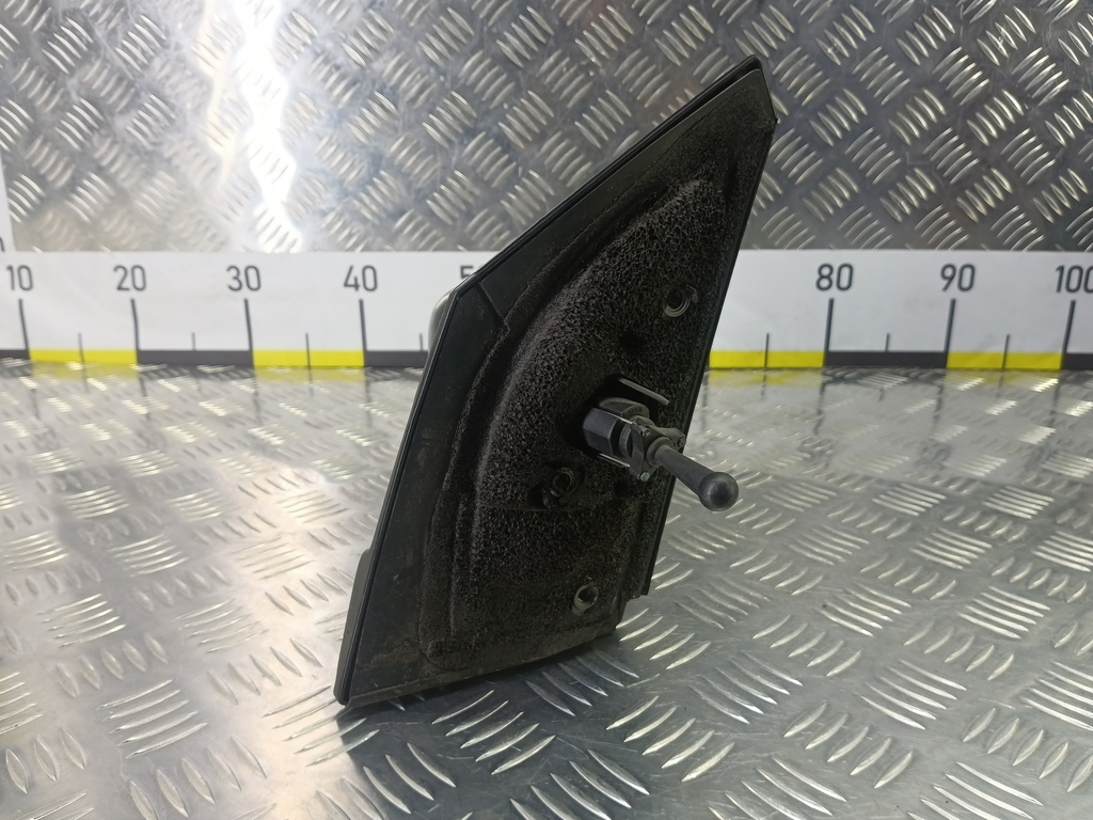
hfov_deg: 73.9
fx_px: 726
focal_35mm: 23
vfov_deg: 58.9
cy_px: 410
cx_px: 546
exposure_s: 1/50
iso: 153
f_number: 1.6
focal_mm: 4.11
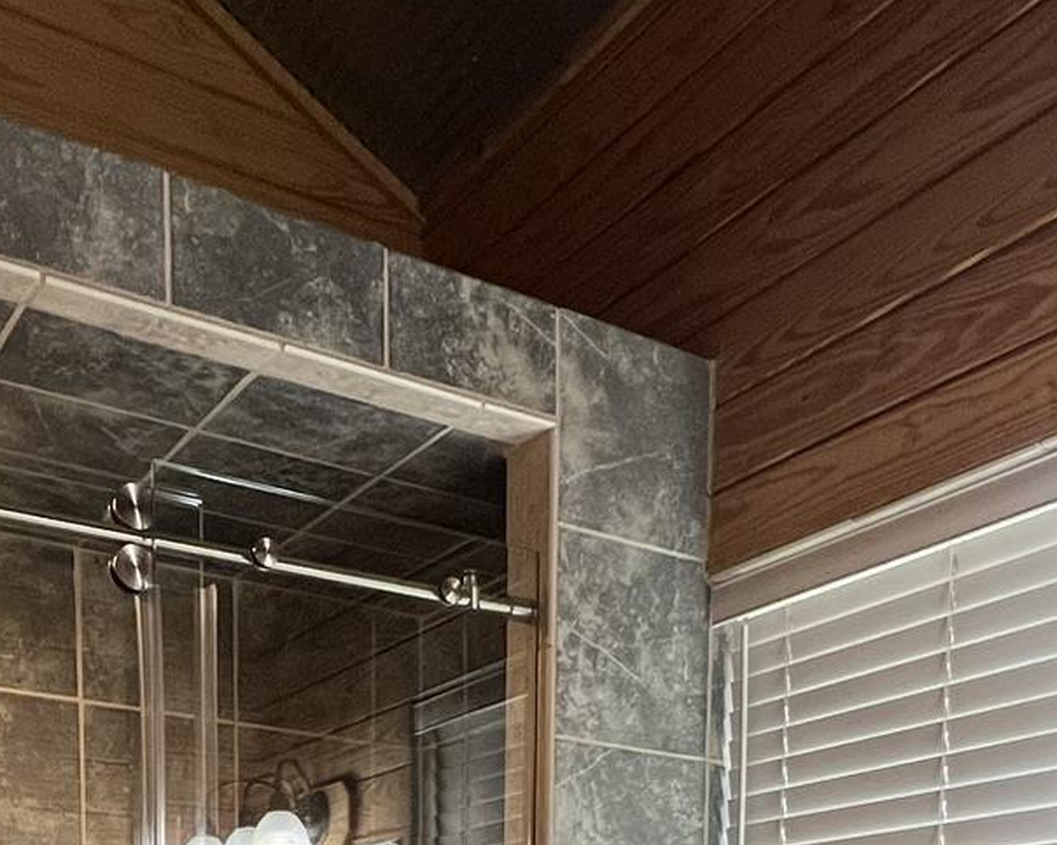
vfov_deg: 26.7
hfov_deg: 42.9
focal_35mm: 43
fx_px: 1345
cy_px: 1214
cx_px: 513
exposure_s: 1/60
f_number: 1.8
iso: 320
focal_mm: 1.57
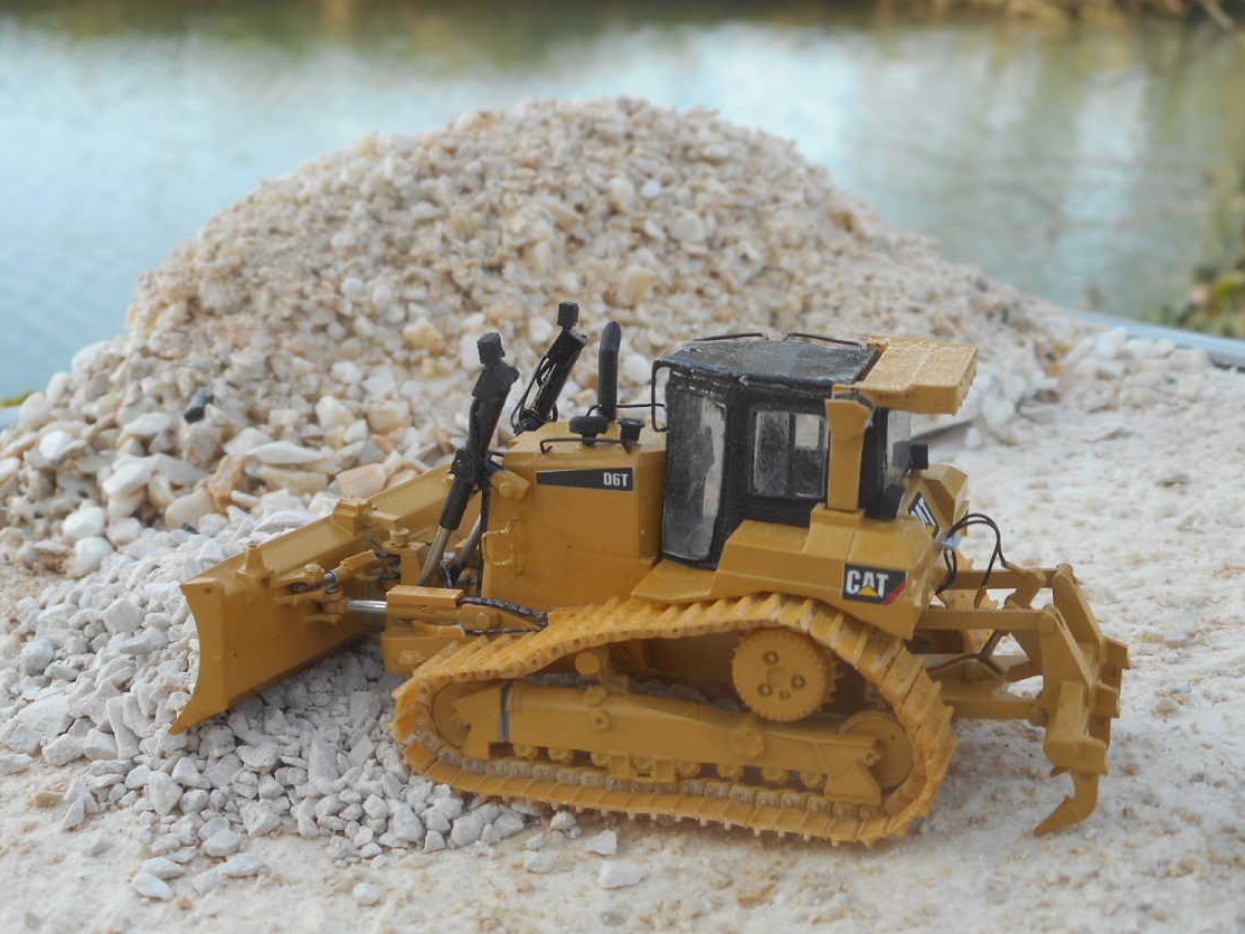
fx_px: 1978
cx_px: 630
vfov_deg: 26.6
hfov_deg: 34.9
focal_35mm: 55
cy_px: 464
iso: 80
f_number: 4.9
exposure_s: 1/80
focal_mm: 9.1
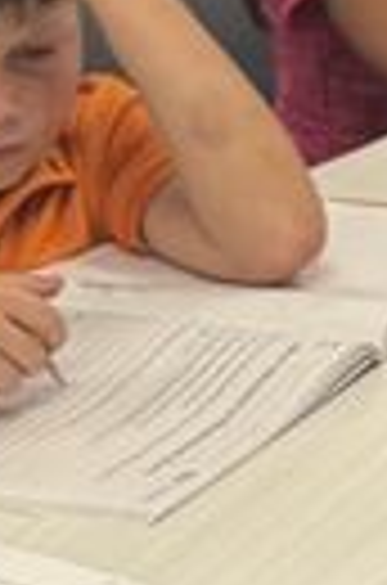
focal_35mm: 197
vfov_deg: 10.5
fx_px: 3193
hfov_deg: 6.5
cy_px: 342
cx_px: 1012
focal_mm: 6.76
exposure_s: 1/120
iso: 125
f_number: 1.78
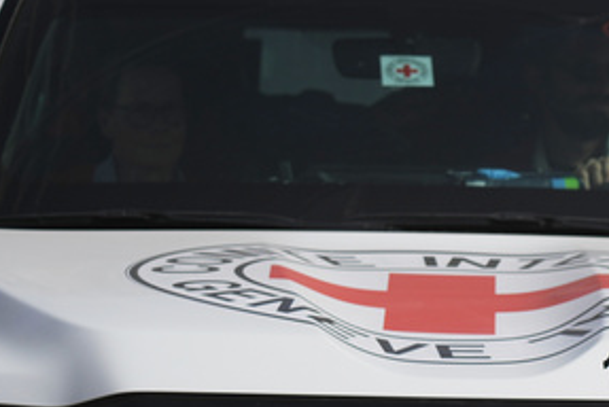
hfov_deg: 6.2
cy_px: 143
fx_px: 5554
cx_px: 800
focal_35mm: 328
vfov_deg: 4.2
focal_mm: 92
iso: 64
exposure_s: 1/2500
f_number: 4
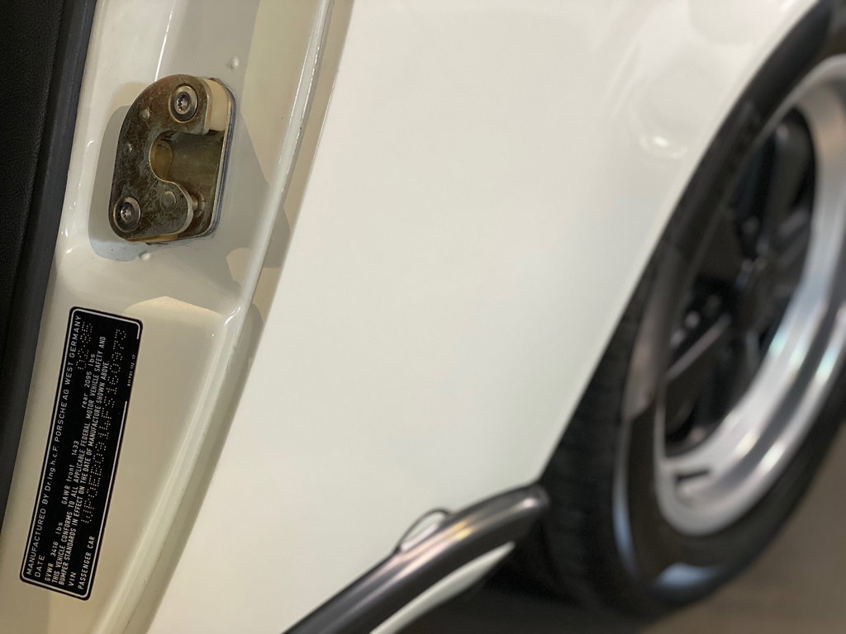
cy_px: 317
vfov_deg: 28.0
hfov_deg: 36.8
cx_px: 423
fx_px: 1271
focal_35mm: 52
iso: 250
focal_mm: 6
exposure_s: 1/74
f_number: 2
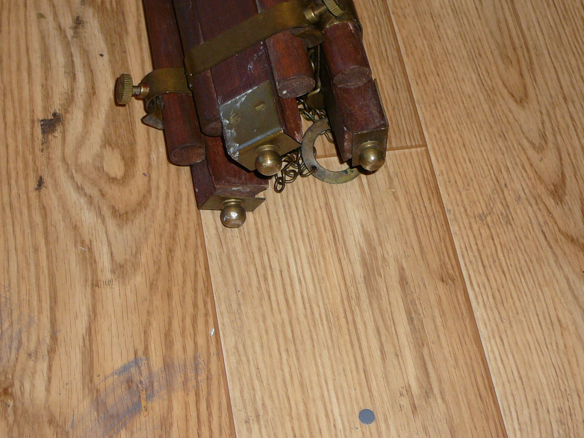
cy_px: 171
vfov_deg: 19.1
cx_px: 254
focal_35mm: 77
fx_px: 1299
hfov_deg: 25.3
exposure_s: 1/30
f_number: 3.5
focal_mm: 8.2
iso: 100
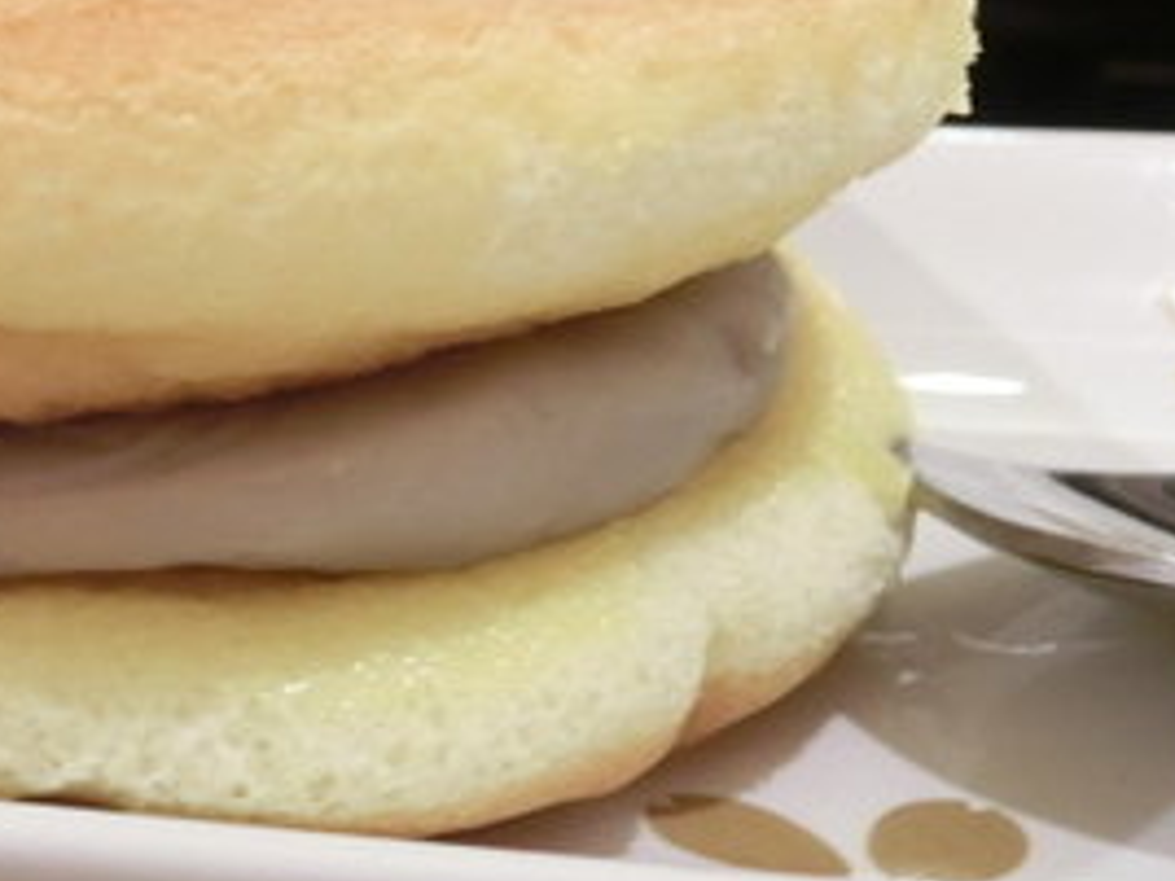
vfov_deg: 19.9
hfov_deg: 24.9
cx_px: -48
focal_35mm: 74
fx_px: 2512
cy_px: 381
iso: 800
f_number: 3.7
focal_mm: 5.93
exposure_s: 1/30
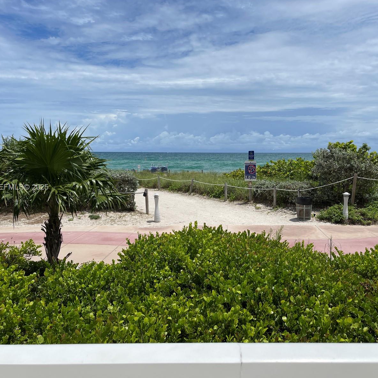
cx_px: 204
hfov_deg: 52.5
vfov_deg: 52.5
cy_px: 188
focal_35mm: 31
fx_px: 383
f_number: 1.6
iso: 32
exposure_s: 1/7407
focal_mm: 5.1
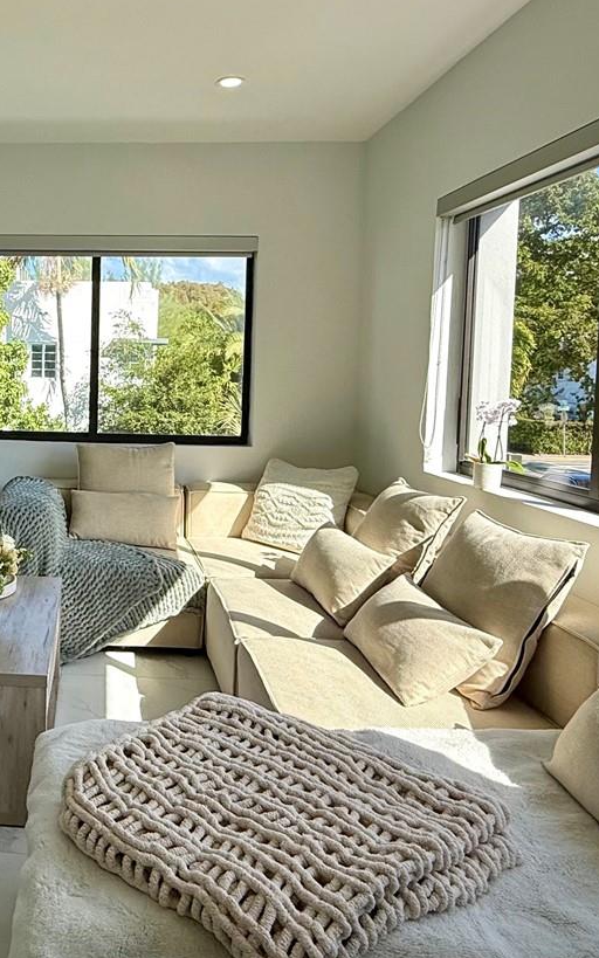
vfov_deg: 64.3
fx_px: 757
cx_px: 54
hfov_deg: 39.8
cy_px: 411
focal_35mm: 29
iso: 64
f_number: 2.2
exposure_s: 1/760
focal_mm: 2.22
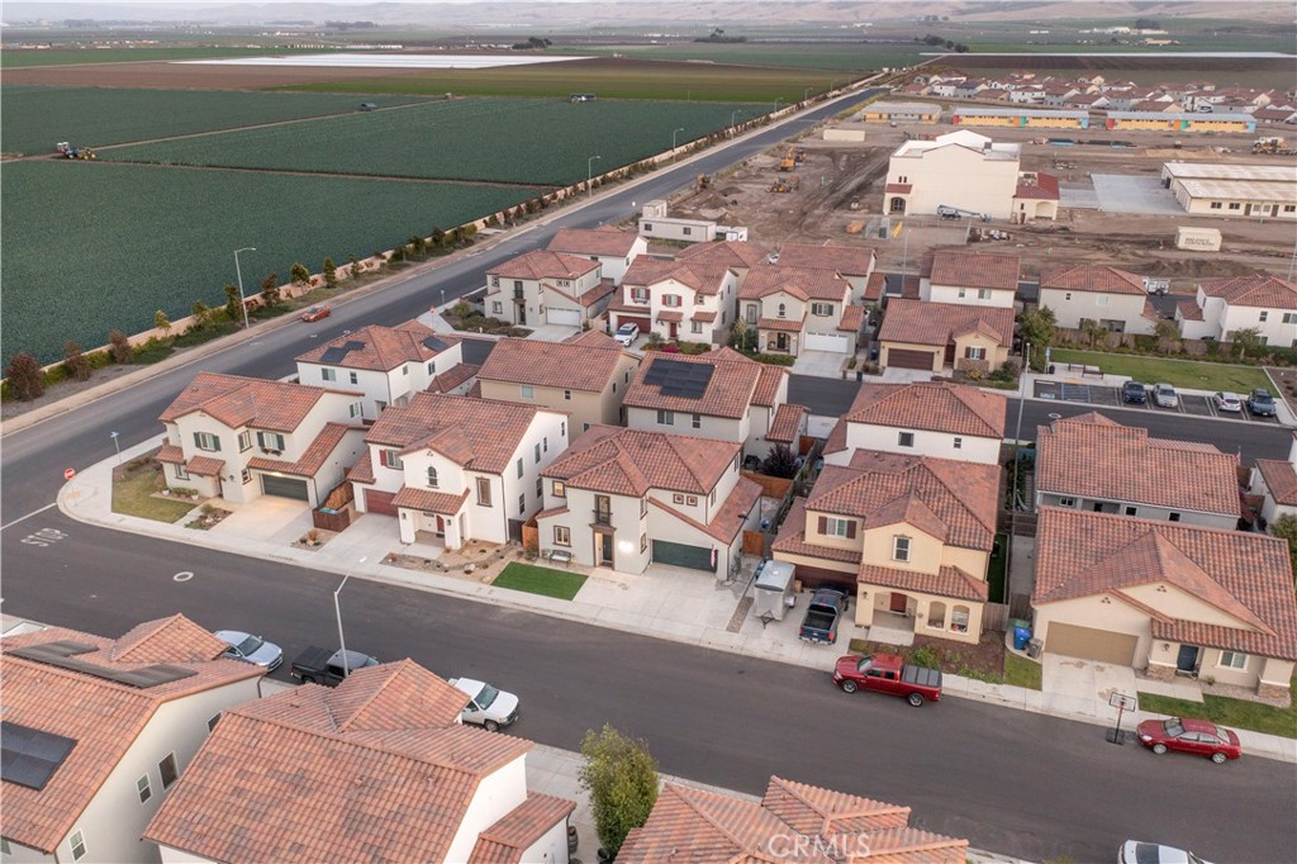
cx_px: 648
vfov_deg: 46.4
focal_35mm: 28
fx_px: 1008
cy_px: 432
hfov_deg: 65.5
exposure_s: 1/30
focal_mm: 10.26
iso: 100
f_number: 3.2
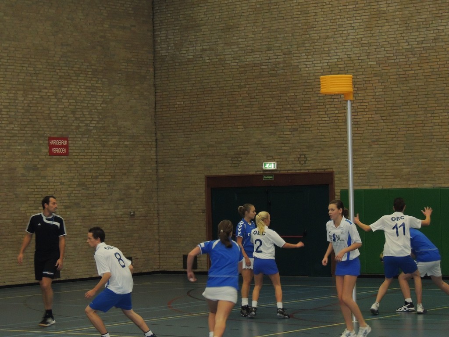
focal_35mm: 105
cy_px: 168
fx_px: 1362
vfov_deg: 14.1
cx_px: 224
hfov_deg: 18.7
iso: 800
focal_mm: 18.7
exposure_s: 1/60
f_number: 4.2
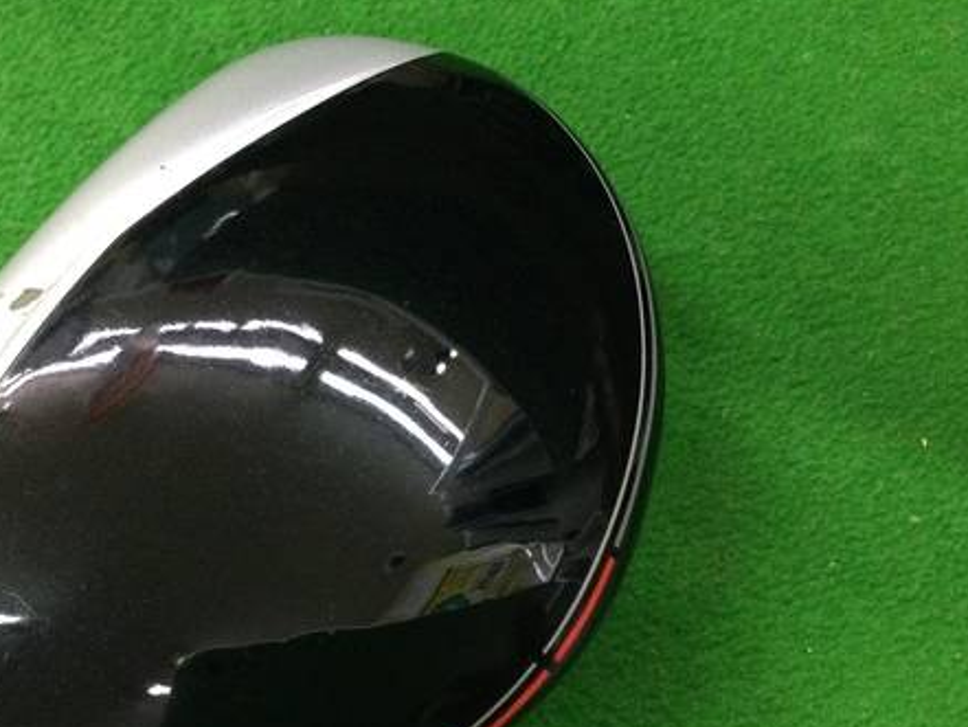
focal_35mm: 45
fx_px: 1259
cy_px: 477
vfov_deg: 32.0
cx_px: 371
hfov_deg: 41.8
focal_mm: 3.3
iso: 125
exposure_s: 1/30
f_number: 2.4
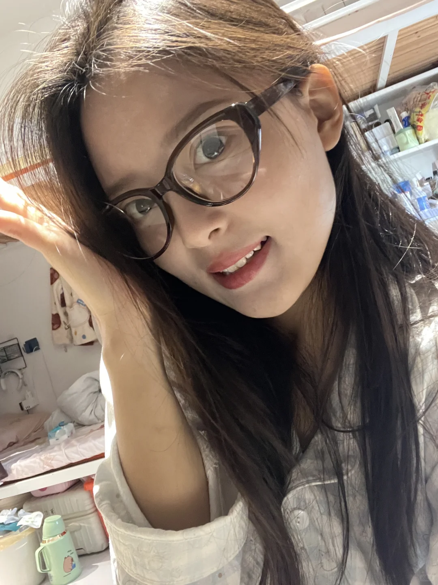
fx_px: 506
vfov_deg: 60.0
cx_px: 219
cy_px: 292
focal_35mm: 30
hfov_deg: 46.8
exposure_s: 1/17
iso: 640
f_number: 2.2
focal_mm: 2.71
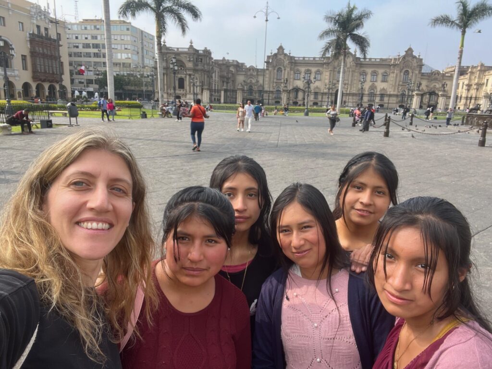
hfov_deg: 73.9
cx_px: 246
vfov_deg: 58.9
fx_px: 327
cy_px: 184
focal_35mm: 23
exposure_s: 1/302
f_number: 2.2
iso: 32
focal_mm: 2.71
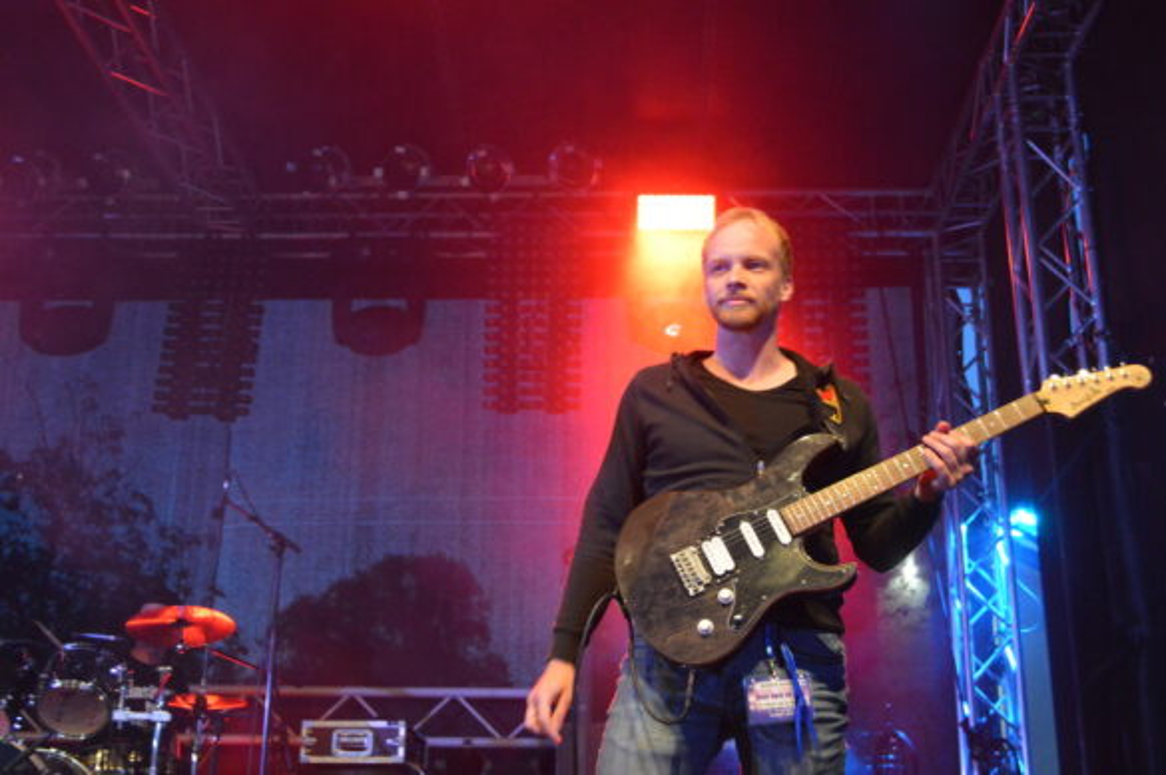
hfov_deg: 46.4
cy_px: 388
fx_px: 1359
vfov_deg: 31.8
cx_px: 583
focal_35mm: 42
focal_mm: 28
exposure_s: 1/25
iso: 3200
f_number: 4.5
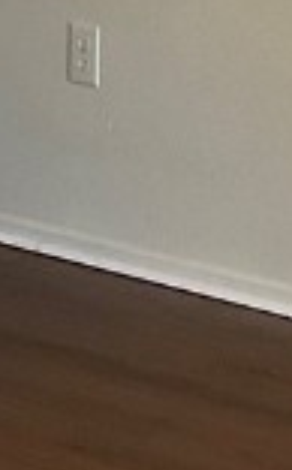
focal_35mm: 202
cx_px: 42
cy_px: -36
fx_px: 2582
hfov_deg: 6.5
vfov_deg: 10.3
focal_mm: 3
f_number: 1.8
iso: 100
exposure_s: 1/60
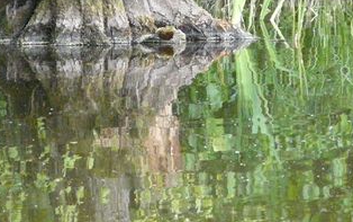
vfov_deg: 2.8
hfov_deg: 4.4
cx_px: 168
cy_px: -34
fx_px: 4546
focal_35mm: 472
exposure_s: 1/200
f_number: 3.6
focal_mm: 28.8
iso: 800
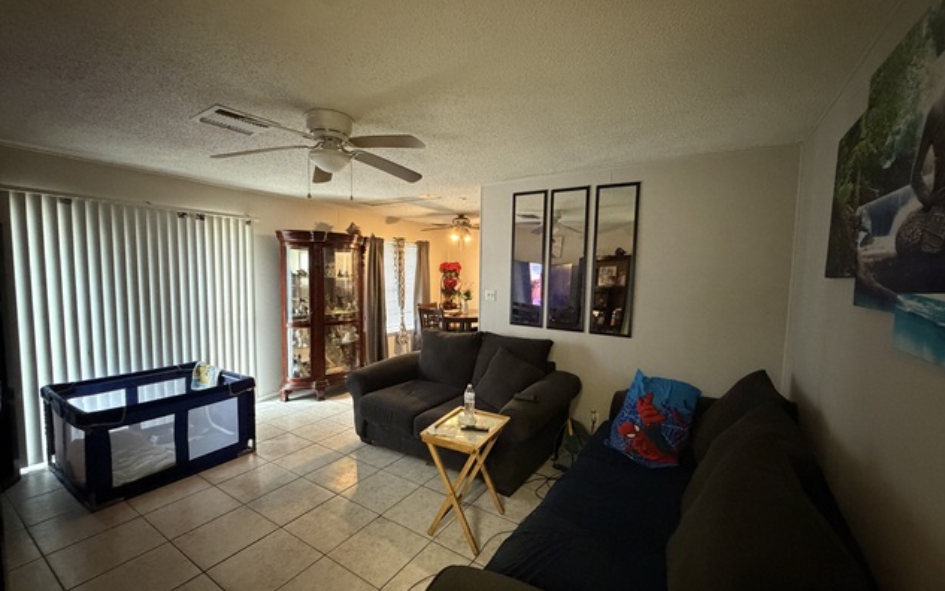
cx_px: 473
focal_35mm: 15
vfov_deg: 74.8
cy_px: 304
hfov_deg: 101.4
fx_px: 386
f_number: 2.2
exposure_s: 1/40
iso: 1000
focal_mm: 2.22
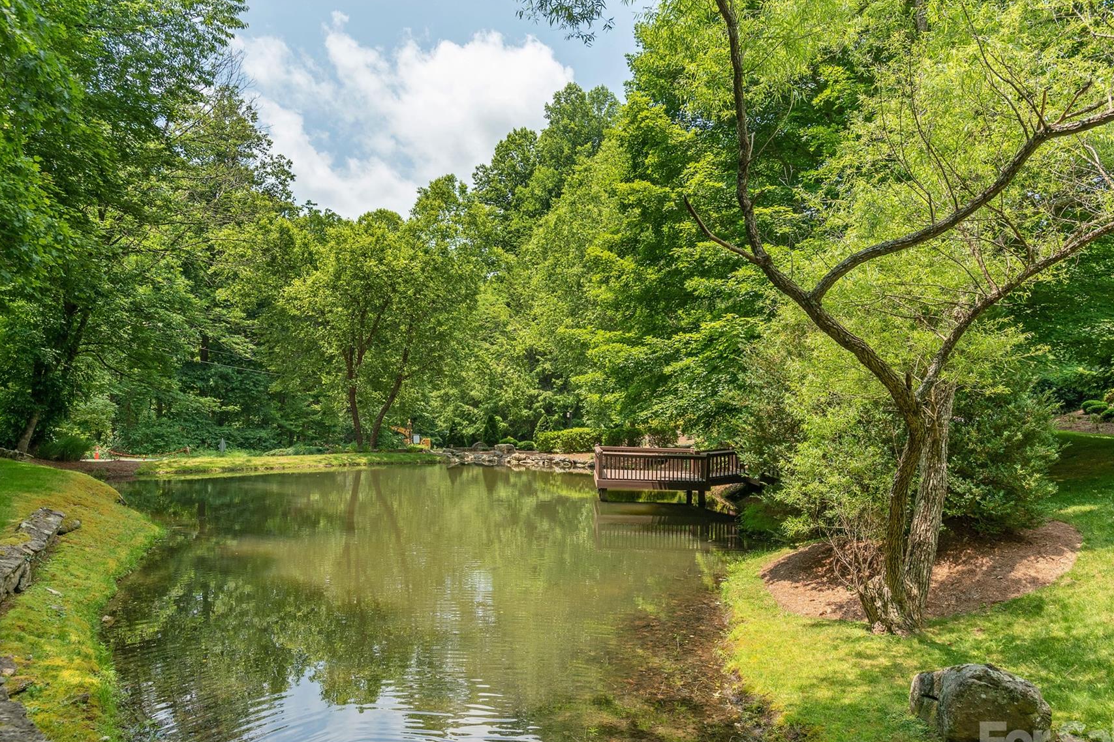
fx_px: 743
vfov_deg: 53.1
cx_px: 527
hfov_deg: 73.7
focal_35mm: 24
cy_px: 399
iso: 320
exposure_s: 1/640
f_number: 7.1
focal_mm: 20
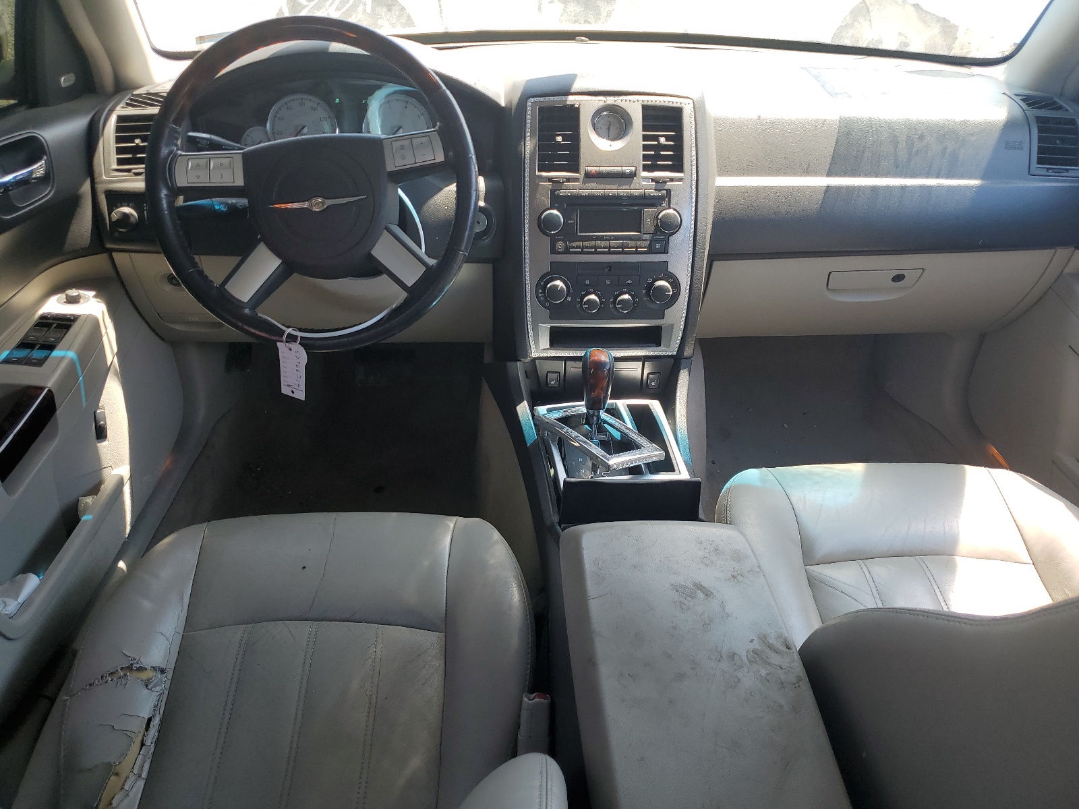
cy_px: 404
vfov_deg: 53.1
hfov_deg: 67.3
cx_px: 540
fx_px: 810
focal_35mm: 26
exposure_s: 1/400
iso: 50
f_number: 1.5
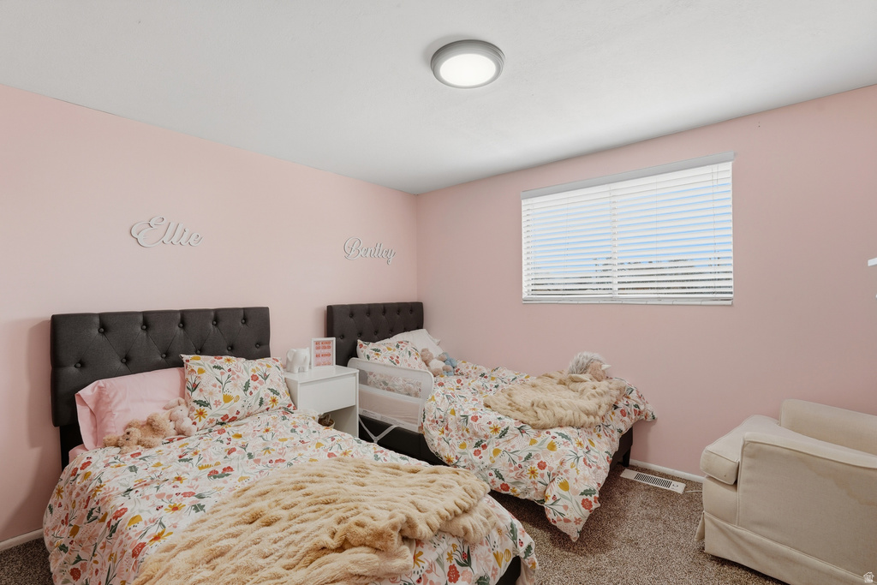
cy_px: 292
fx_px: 390
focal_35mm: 16
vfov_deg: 73.8
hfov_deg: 96.7
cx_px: 438
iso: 250
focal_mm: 16
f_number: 9
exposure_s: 1/400
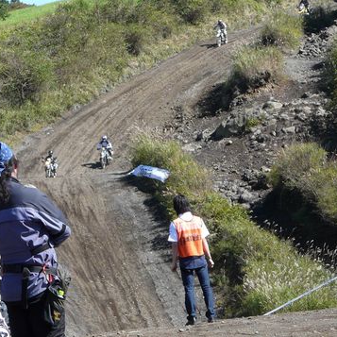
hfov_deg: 7.1
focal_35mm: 245
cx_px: 122
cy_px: 169
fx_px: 2699
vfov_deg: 7.1
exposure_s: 1/500
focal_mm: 21.1
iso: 100
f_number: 3.6
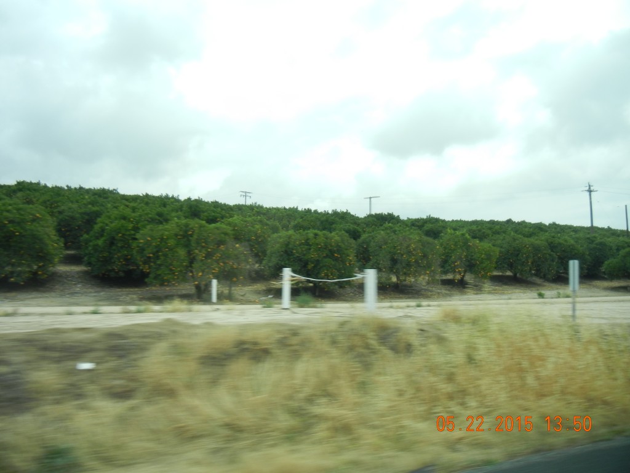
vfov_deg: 46.8
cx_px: 315
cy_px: 236
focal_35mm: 30
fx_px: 546
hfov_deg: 60.0
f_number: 7
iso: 160
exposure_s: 1/260
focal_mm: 5.4
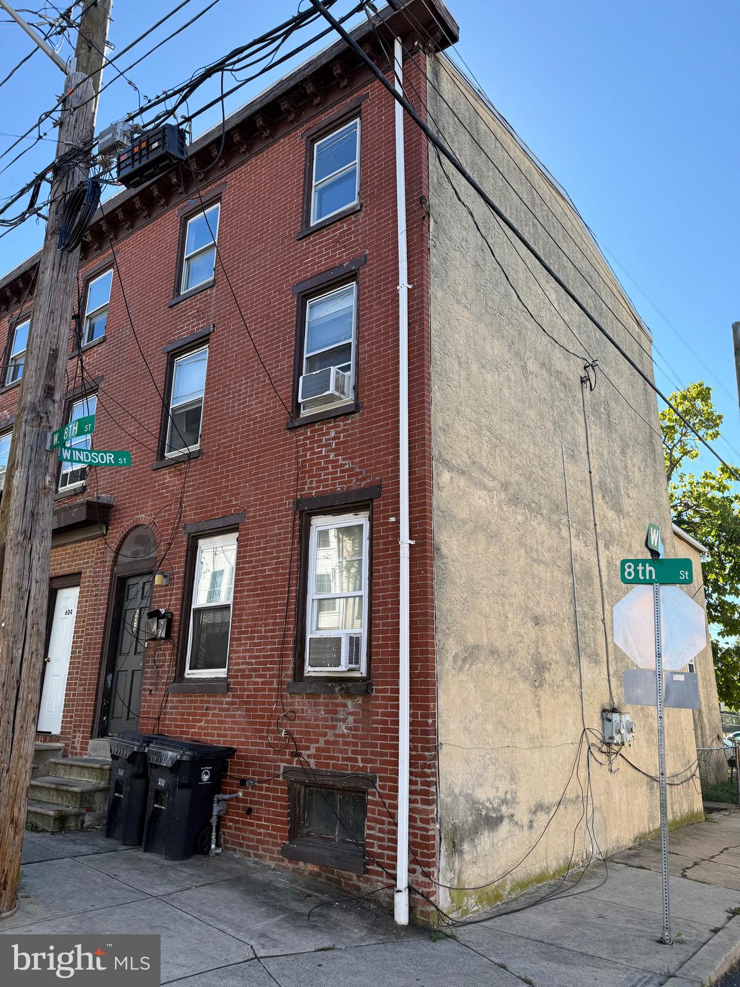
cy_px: 494
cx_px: 370
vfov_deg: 71.6
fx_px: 684
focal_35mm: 24
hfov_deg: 56.8
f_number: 1.78
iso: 100
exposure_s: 1/1464
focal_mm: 6.76
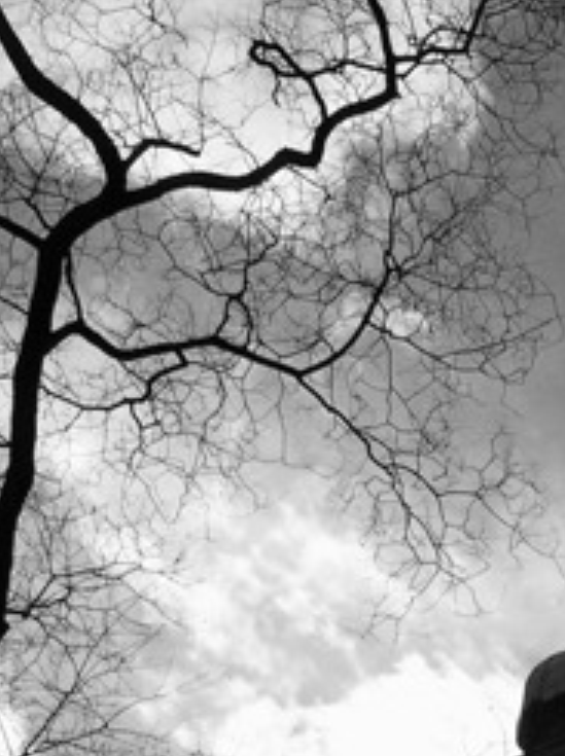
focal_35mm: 91
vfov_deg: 20.3
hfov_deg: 16.0
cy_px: 878
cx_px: 522
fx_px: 1986
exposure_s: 1/1500
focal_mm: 8
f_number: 5.6
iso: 100
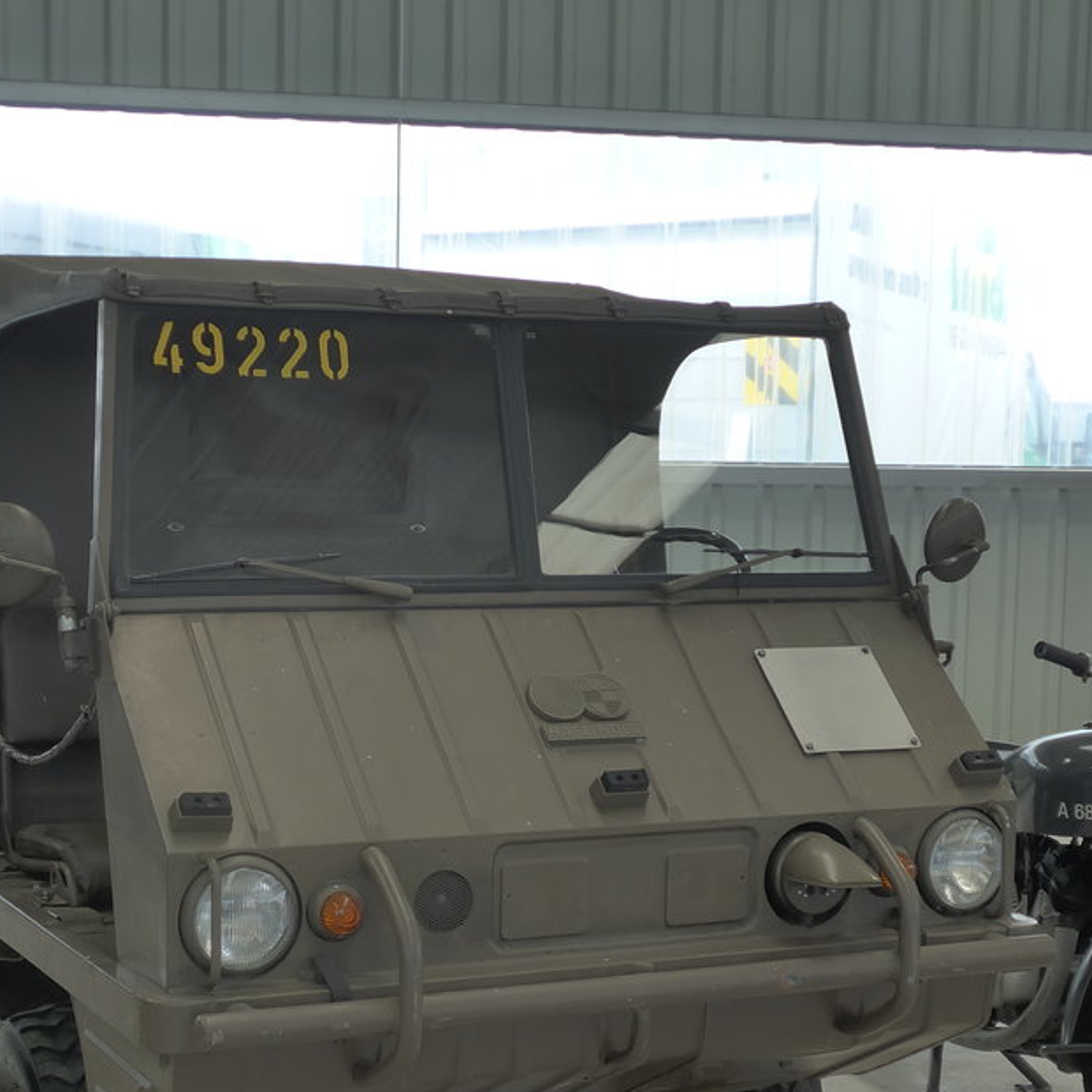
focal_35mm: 70
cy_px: 777
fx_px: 2498
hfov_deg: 24.7
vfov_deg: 24.5
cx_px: 526
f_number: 2.6
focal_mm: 8.4
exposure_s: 1/160
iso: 160
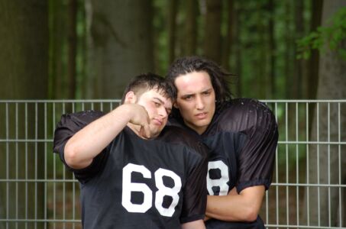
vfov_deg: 6.8
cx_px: 173
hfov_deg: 10.2
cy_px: 114
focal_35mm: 202
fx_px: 1942
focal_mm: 135
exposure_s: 1/500
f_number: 4.5
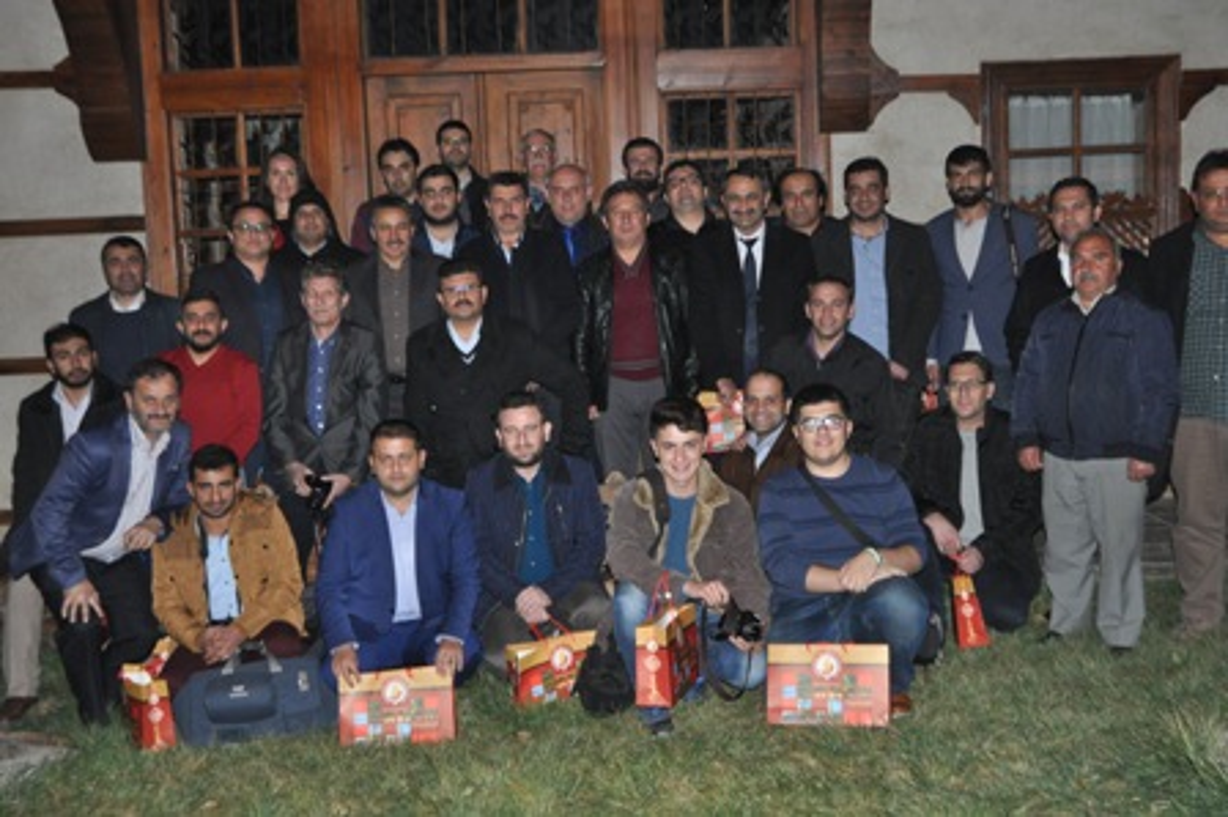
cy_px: 408
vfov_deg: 28.9
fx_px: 1585
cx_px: 614
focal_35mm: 46
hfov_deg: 42.4
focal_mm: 31
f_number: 4
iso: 800
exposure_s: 1/60
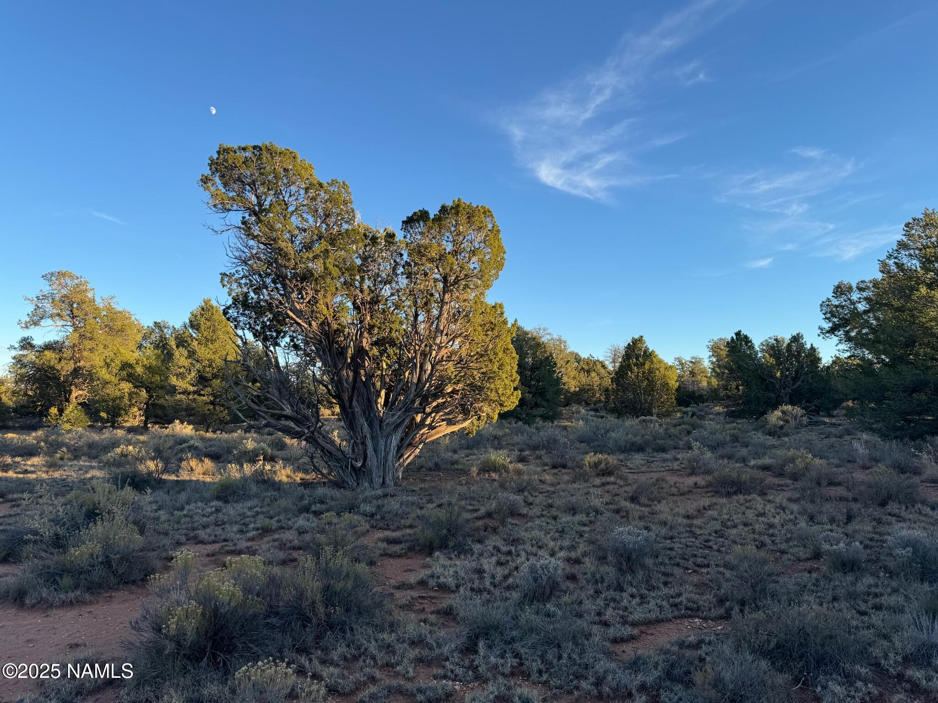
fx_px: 650
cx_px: 469
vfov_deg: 56.8
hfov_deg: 71.6
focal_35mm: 24
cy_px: 352
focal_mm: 6.76
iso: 80
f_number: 1.78
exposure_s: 1/1215
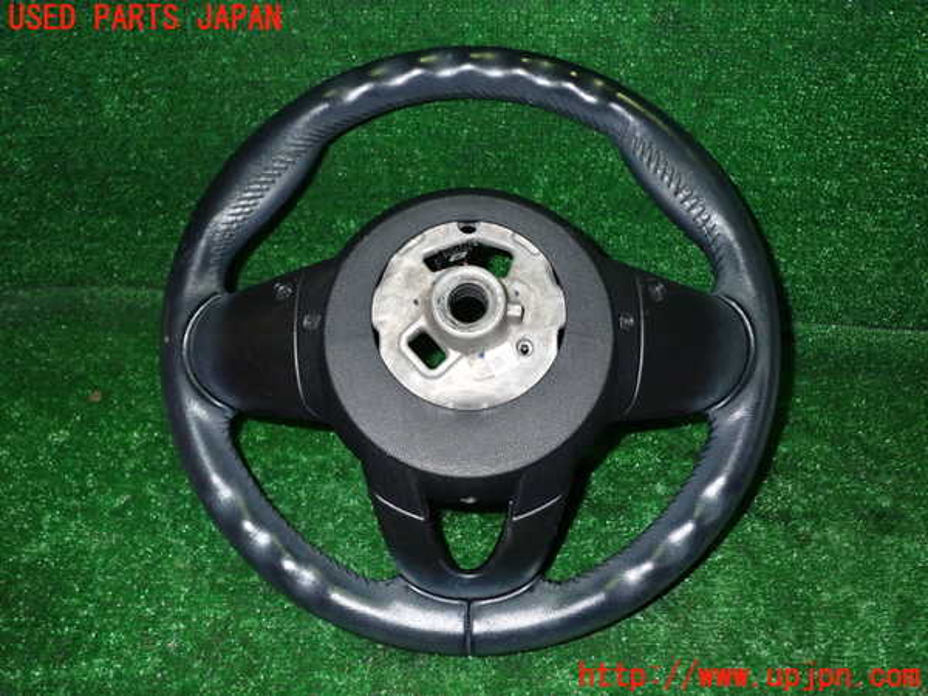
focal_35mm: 30
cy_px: 348
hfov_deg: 60.0
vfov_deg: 46.8
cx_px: 464
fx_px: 804
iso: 640
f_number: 6.3
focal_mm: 5.4
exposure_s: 1/30
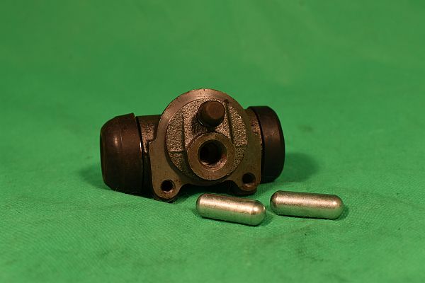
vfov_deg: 23.8
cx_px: 212
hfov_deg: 35.1
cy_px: 142
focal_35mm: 57
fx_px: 673
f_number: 8
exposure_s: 1/250
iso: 360
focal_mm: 38
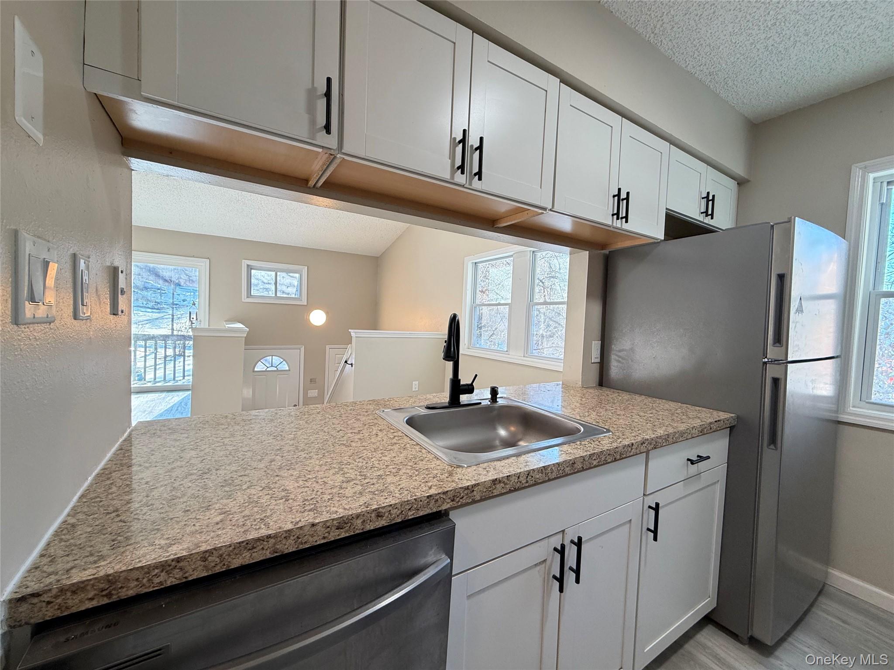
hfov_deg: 102.1
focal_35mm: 14
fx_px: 362
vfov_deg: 85.7
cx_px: 447
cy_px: 335
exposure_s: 1/60
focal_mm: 2.22
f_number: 2.2
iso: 250
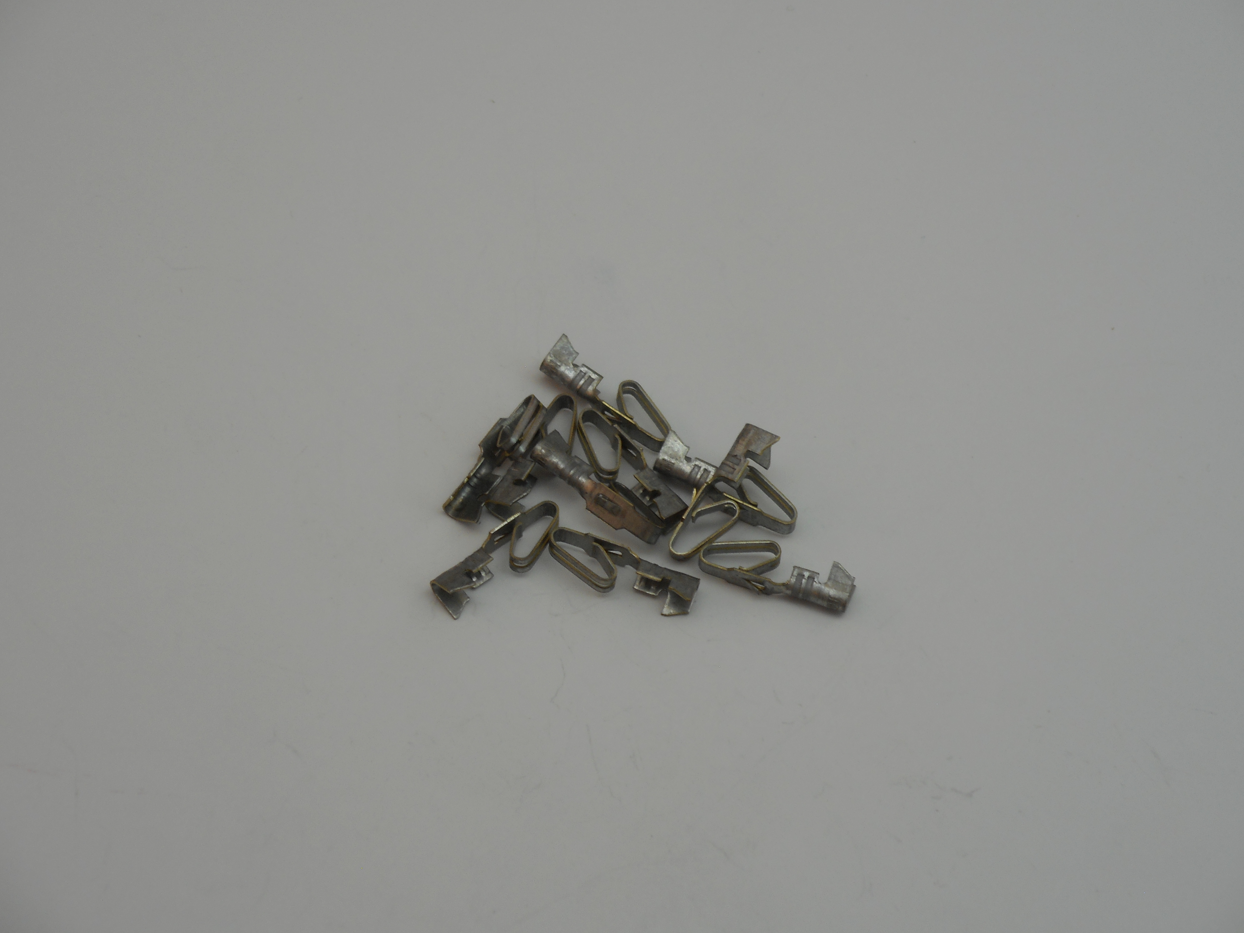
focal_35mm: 112
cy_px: 442
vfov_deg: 13.2
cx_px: 618
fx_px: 4025
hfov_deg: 17.6
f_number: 5.8
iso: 80
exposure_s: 1/60
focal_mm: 18.2
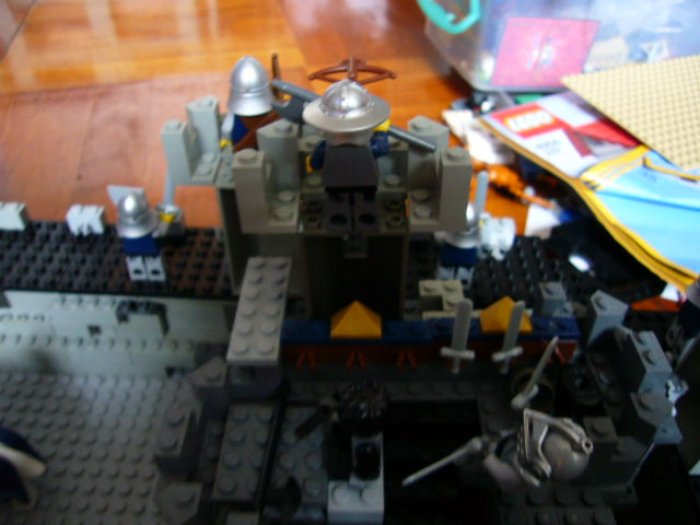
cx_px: 350
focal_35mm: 28
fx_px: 566
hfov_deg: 63.4
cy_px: 262
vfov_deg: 49.7
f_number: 2.8
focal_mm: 4.6
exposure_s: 1/15
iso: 125
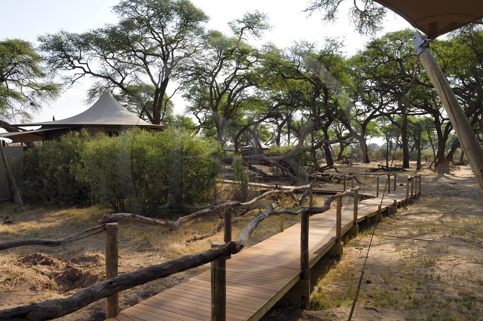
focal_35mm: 27
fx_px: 362
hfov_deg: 67.4
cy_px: 160
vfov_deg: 47.9
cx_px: 242
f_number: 11
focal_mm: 27
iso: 200
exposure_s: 1/160
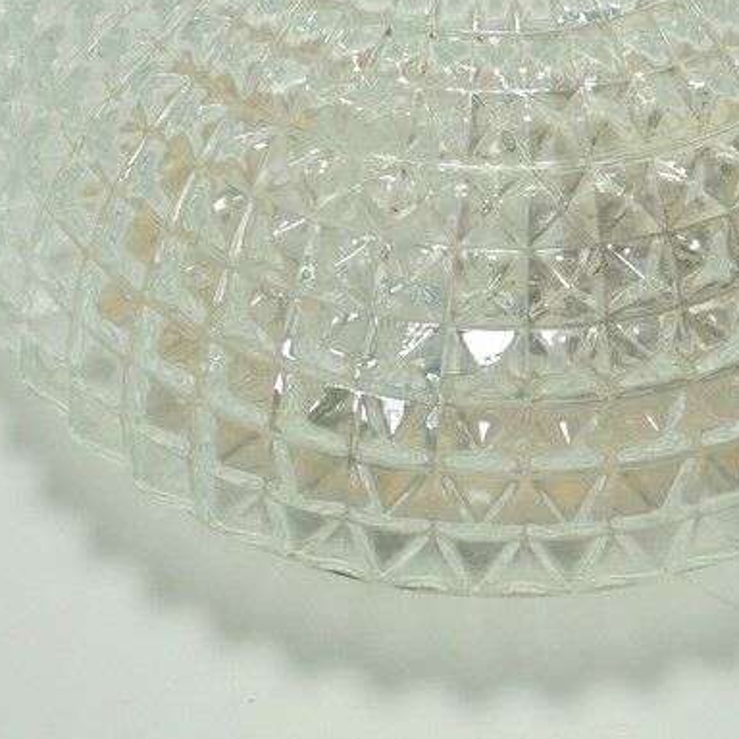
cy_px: 140
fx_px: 1449
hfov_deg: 28.5
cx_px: 474
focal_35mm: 60
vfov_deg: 28.0
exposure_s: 1/160
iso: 100
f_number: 3.7
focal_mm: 5.3
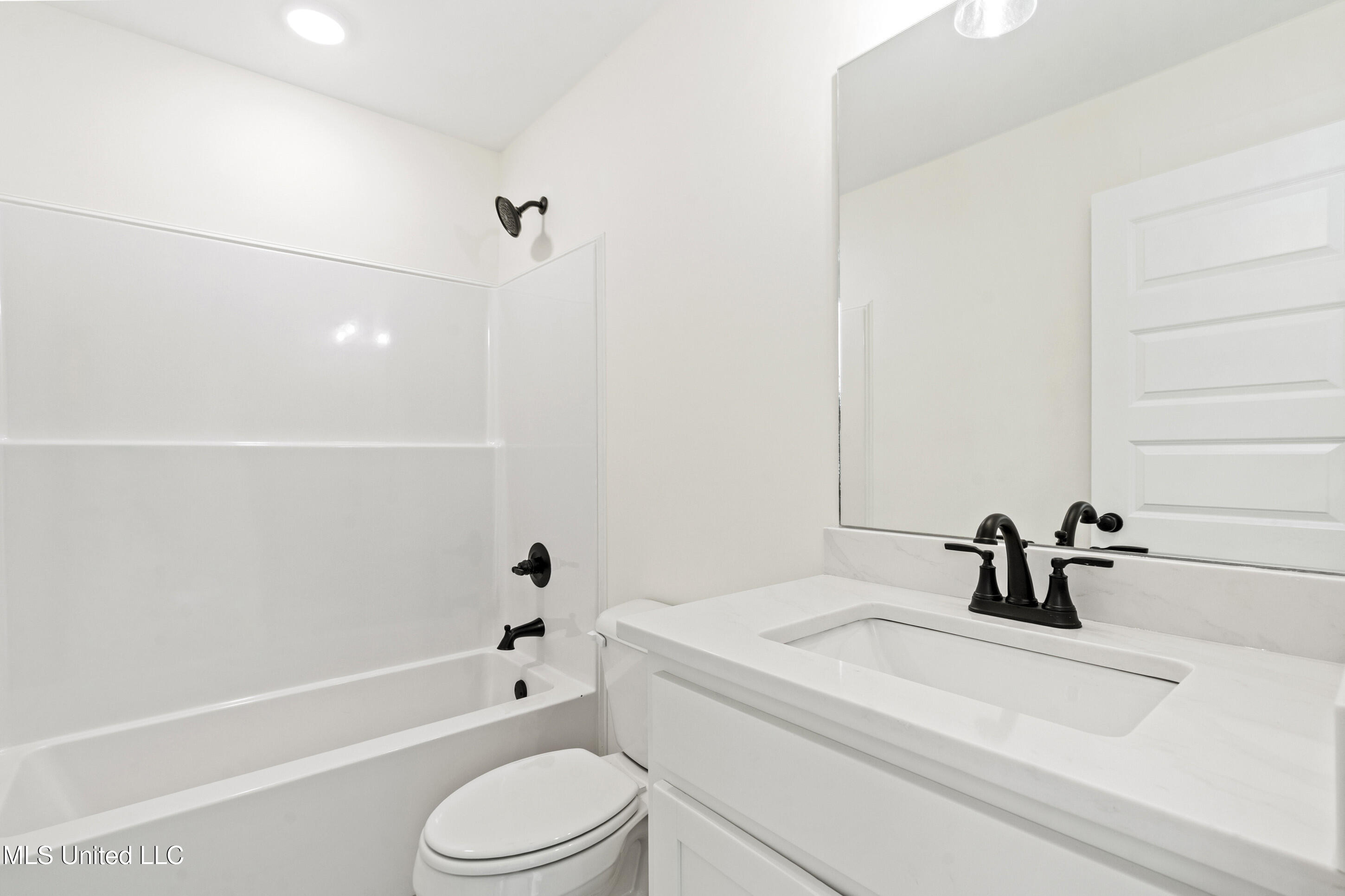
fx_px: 598
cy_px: 448
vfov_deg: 73.7
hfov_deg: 96.7
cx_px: 672
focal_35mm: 16
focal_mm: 16
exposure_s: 1/13
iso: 800
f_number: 9
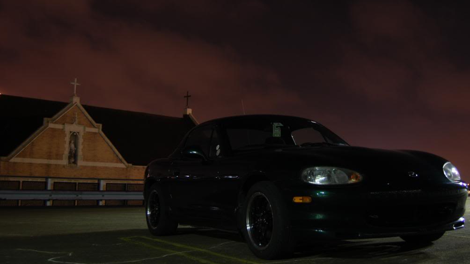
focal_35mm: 48
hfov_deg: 42.9
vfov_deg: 24.9
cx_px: 232
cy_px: 111
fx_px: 598
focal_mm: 30
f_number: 4.2
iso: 200
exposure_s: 1
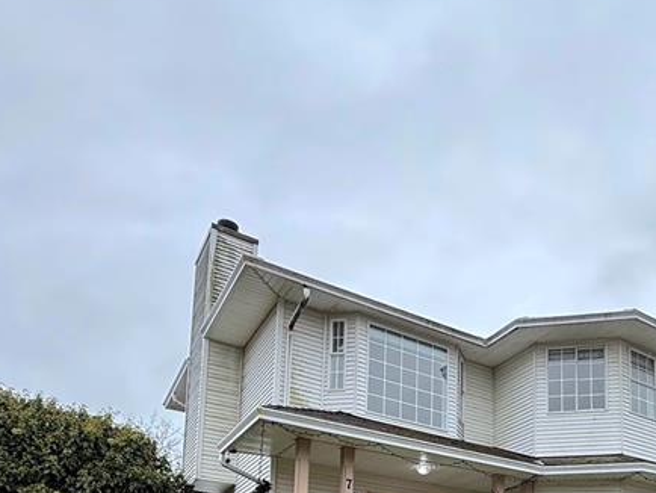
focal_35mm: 33
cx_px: 524
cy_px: 558
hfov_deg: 51.8
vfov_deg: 35.8
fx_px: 626
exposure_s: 1/212
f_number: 2.2
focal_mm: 2.22
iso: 64
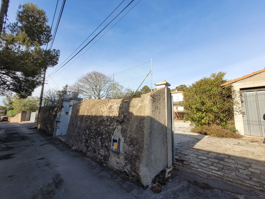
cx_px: 132
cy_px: 100
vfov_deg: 89.9
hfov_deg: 106.2
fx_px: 100
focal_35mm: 13
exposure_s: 1/769
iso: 40
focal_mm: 1.74
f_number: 2.2
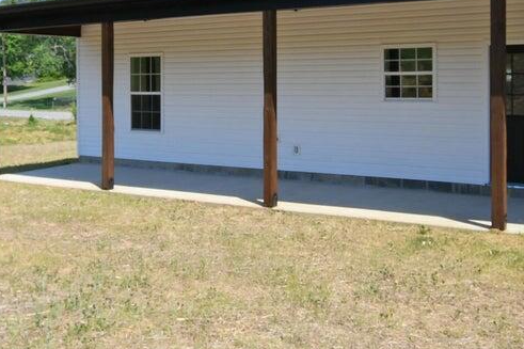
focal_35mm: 47
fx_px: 684
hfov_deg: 41.8
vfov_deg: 28.2
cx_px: 218
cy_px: 86
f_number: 9
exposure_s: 1/400
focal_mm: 10
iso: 250
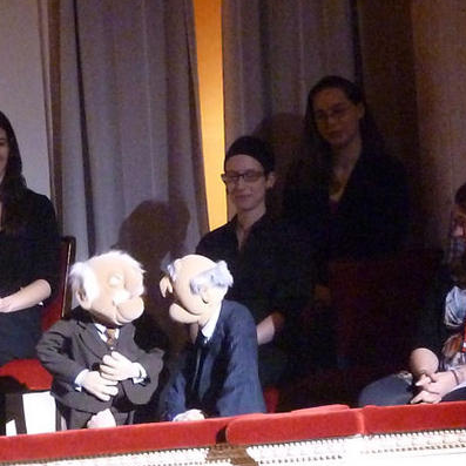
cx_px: 131
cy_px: 270
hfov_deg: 3.2
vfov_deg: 3.2
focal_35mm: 547
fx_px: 8331
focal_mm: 68.8
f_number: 5.9
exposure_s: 1/15
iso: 4000
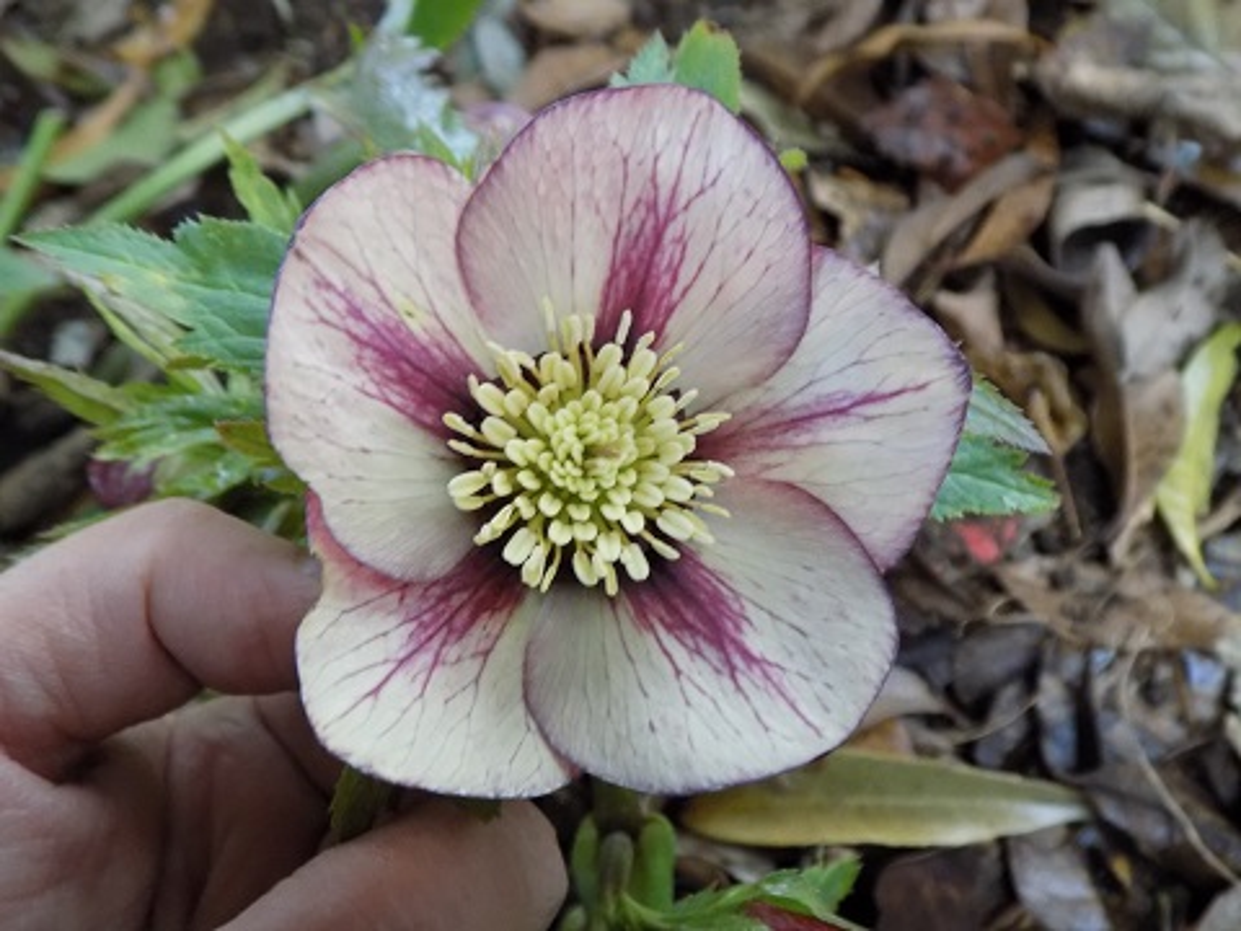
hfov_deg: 54.0
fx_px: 1219
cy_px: 466
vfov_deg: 41.8
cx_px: 620
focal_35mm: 34
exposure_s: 1/5
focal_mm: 6.1
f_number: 3.4
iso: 400
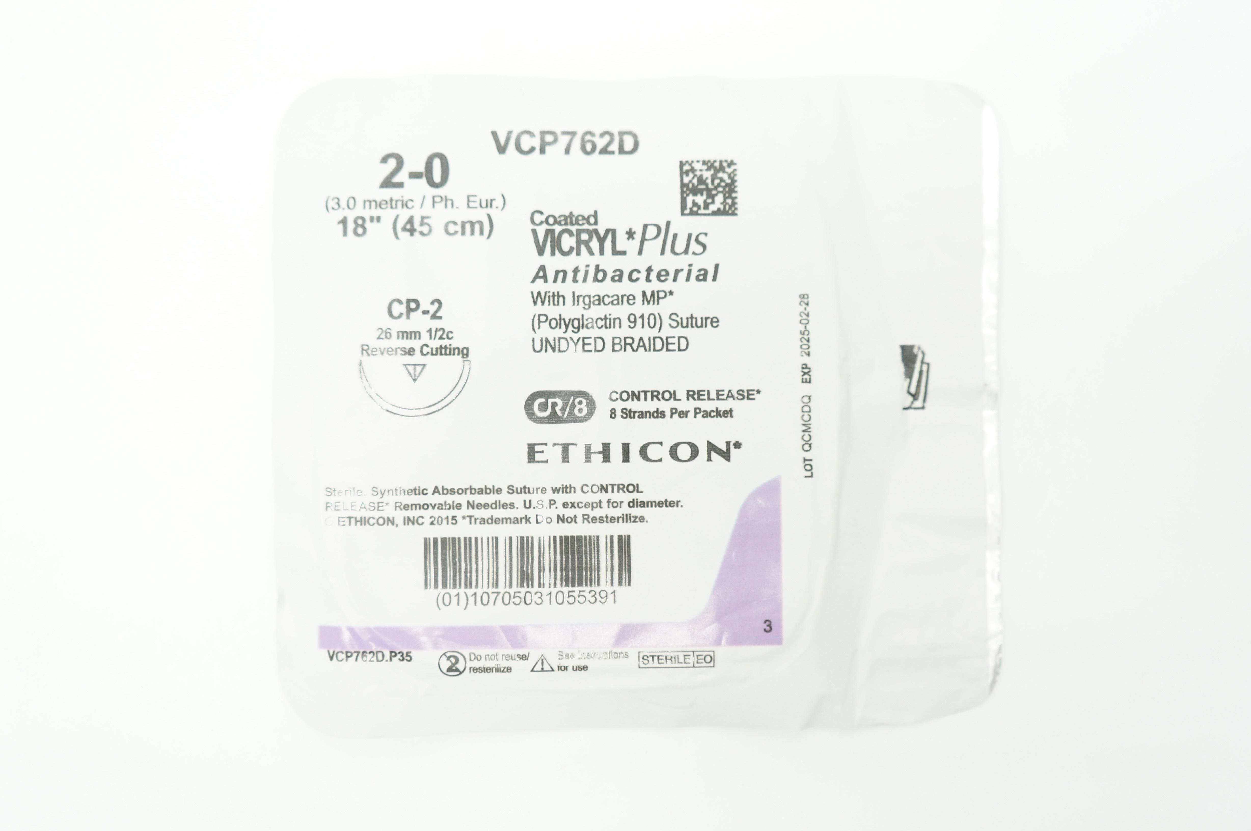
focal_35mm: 36
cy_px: 416
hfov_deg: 53.2
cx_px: 626
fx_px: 1250
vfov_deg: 36.8
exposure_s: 1/60
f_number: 4.5
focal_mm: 24
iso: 400
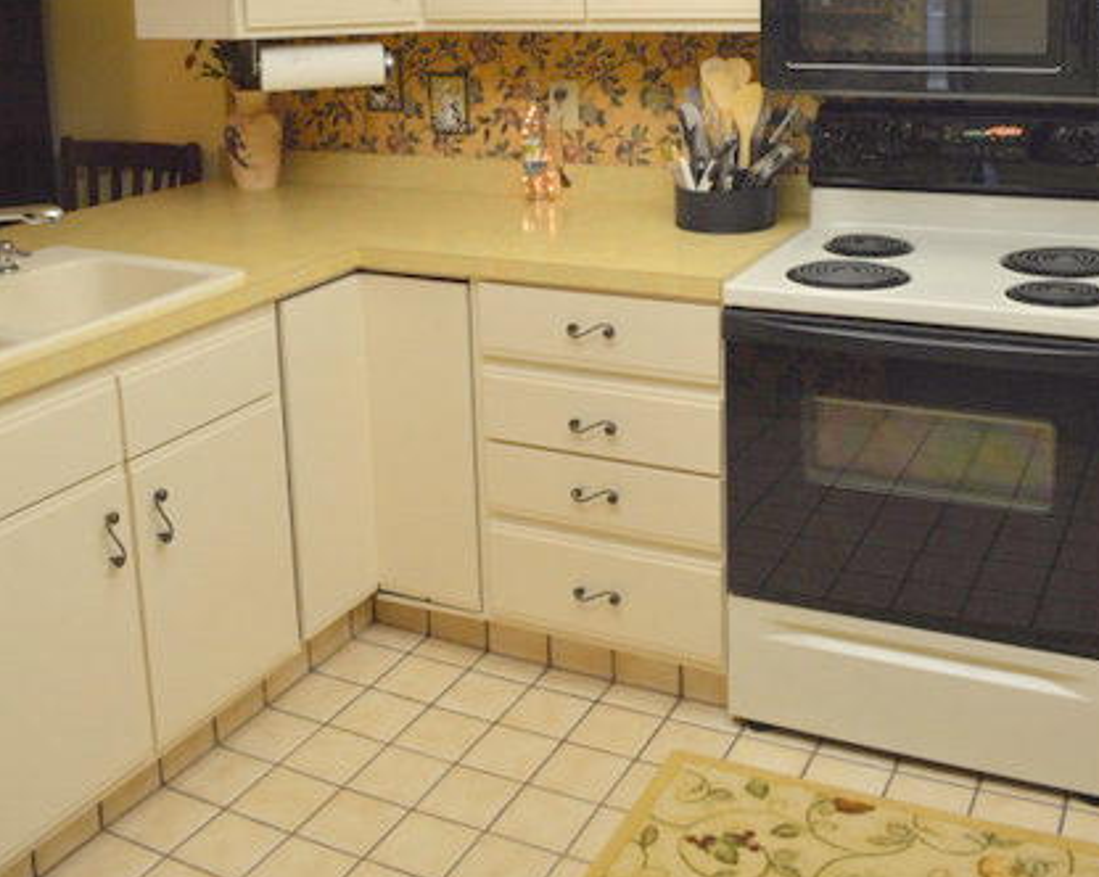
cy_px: 166
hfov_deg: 46.9
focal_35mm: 39
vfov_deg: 36.8
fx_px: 1267
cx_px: 560
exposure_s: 1/100
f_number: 5
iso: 400
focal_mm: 18
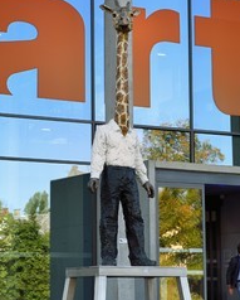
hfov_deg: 12.0
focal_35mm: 129
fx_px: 1143
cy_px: 161
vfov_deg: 14.9
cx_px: 142
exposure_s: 1/250
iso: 200
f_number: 5.6
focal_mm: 78
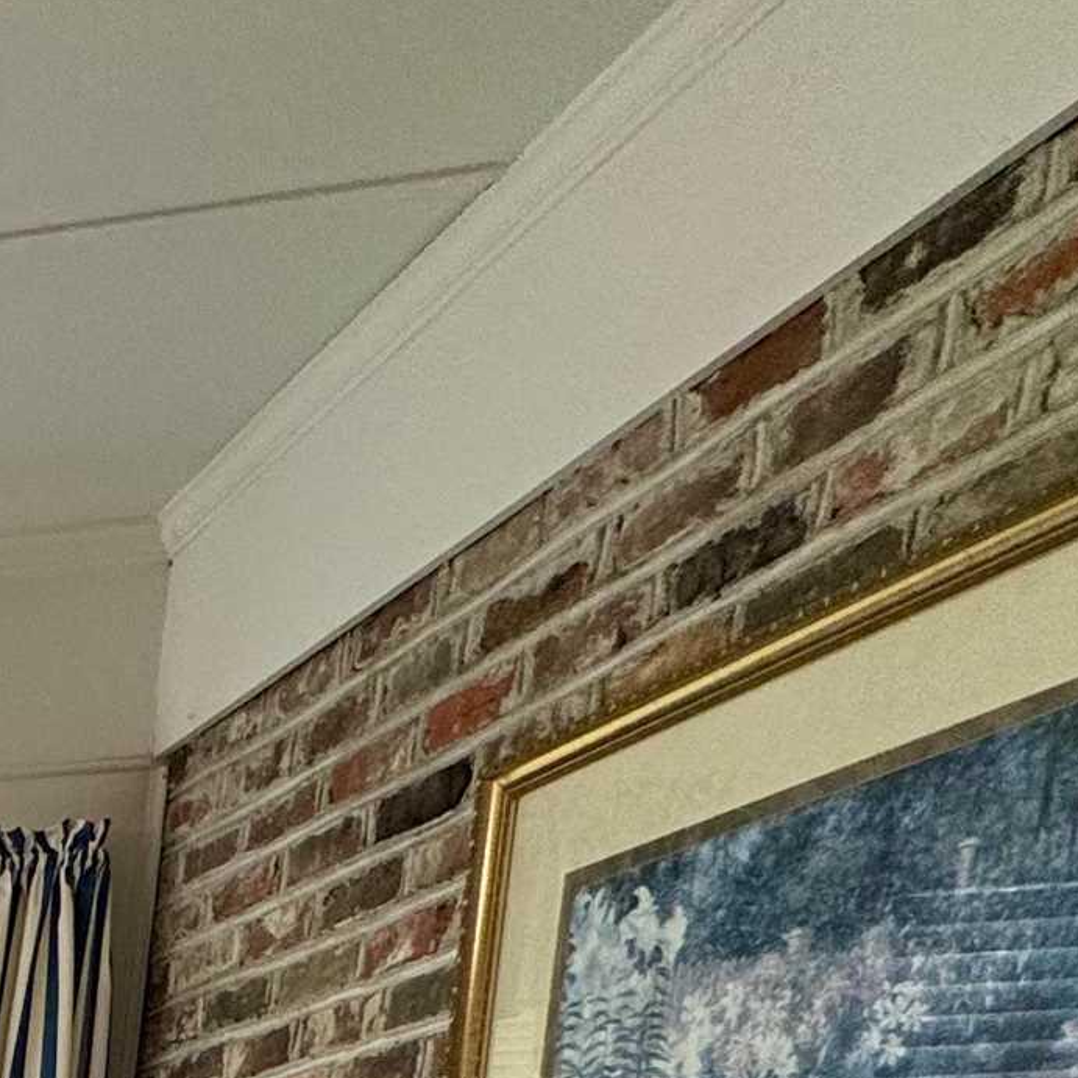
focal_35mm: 55
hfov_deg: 18.2
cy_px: 1713
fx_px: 1938
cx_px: -1161
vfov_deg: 23.3
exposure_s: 1/120
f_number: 2.2
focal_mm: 2.22
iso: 50
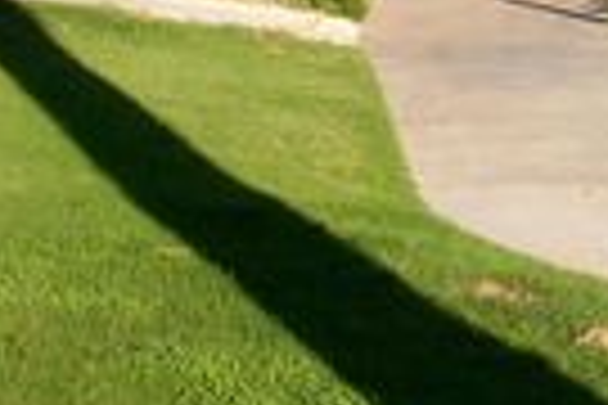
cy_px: -216
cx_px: 685
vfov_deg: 9.6
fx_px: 2347
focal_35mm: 139
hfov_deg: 14.4
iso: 80
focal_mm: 6
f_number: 4.8
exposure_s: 1/464
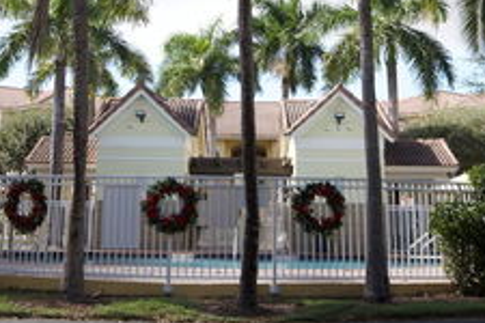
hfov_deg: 31.4
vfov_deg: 20.8
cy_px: 27
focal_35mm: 64
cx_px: 239
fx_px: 862
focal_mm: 20
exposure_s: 1/160
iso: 100
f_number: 6.3
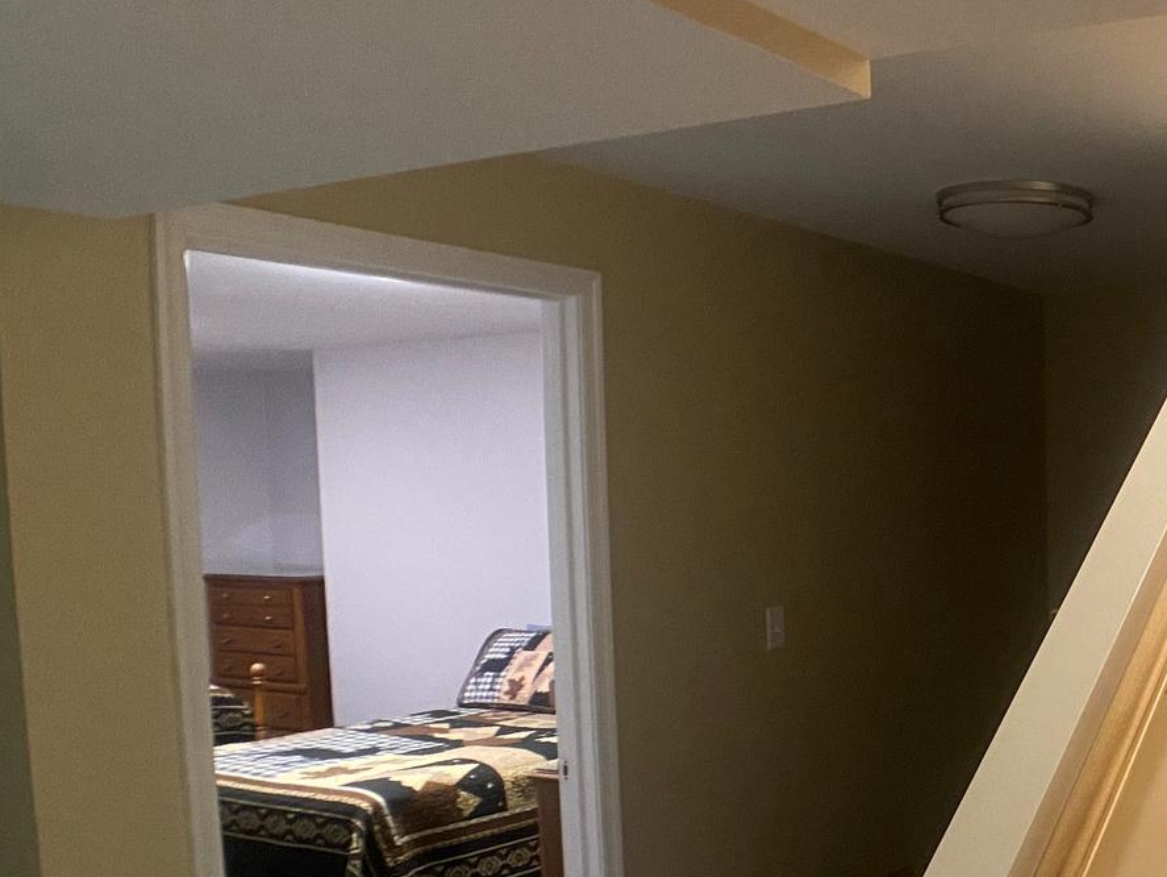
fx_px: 2024
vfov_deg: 24.2
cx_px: 1178
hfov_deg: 29.9
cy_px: 654
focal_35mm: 60
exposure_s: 1/47
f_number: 1.8
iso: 500
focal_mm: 4.25
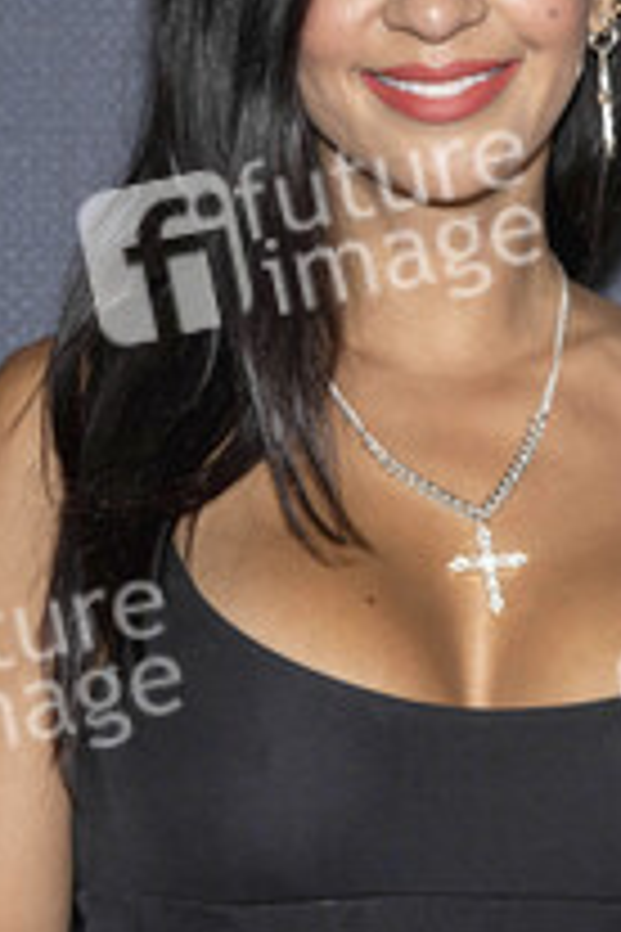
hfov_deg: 10.5
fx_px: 3389
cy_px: 464
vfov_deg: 15.6
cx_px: 441
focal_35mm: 131
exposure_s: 1/200
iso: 800
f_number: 5.6
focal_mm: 68
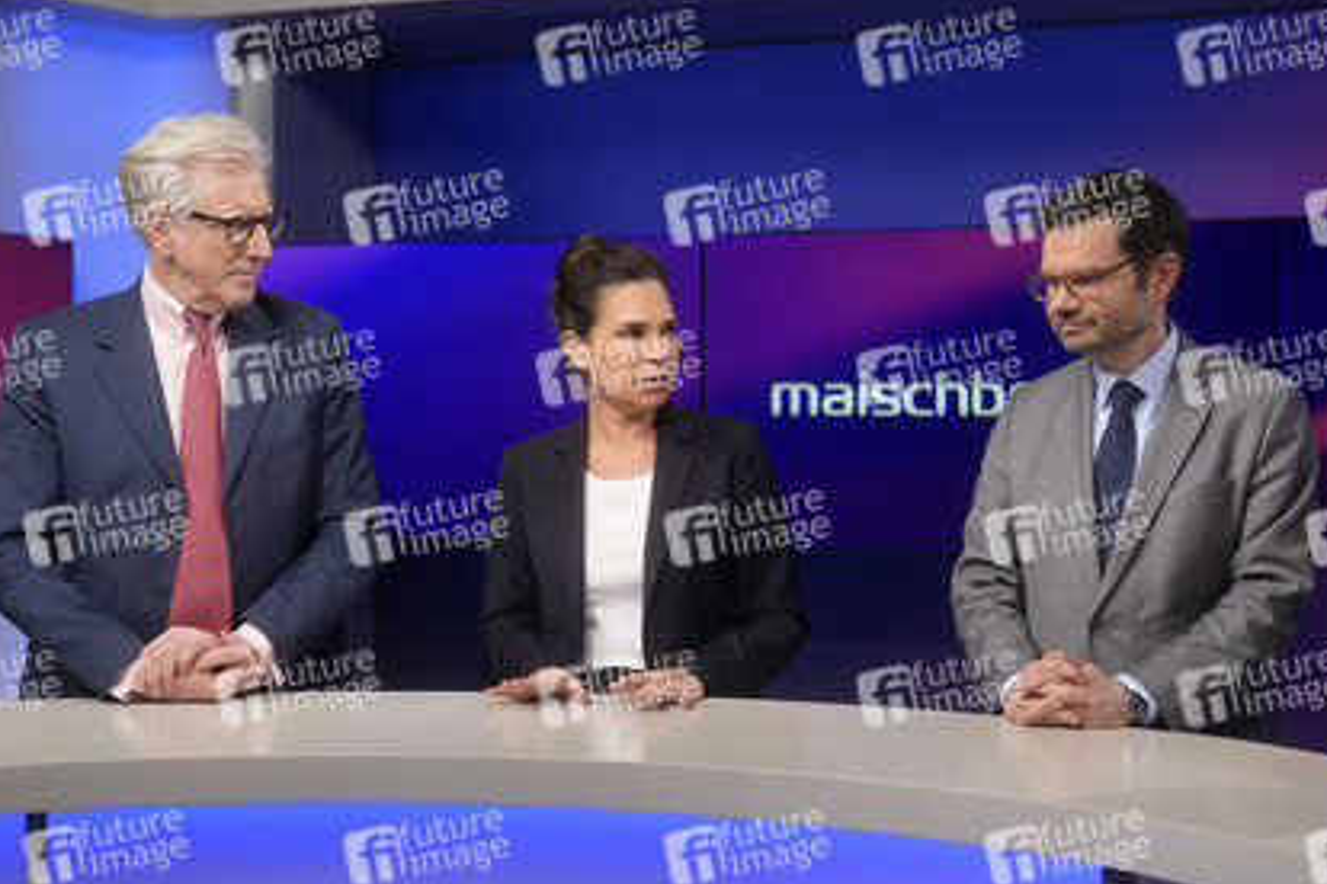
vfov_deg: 27.5
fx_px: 1806
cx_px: 662
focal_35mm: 49
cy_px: 448
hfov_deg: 40.3
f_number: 2.2
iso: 640
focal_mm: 30
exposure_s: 1/200
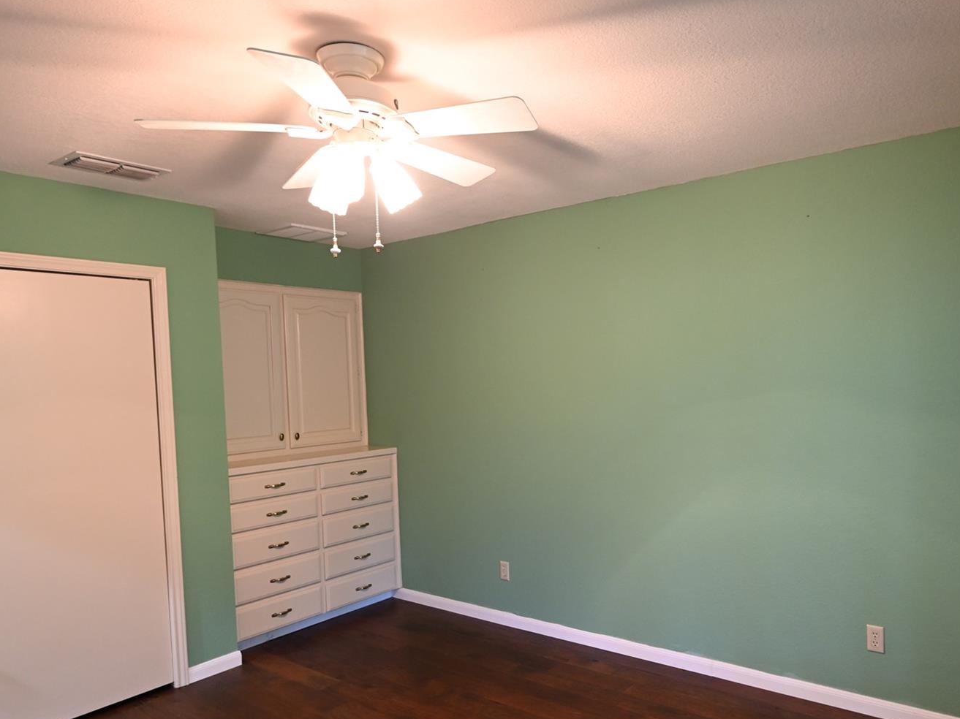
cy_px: 410
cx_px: 583
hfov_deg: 70.8
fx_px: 665
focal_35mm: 24
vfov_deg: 56.6
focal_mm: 16
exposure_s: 1/25
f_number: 4
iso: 1600
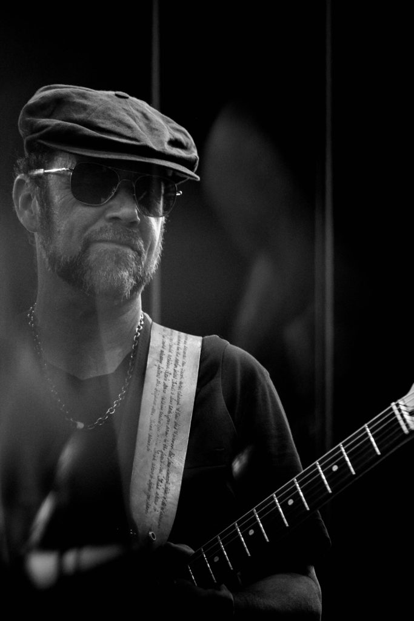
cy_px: 310
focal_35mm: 202
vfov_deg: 10.2
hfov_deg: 6.8
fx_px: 3483
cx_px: 207
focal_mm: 135
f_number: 3.5
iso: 400
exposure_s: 1/1250
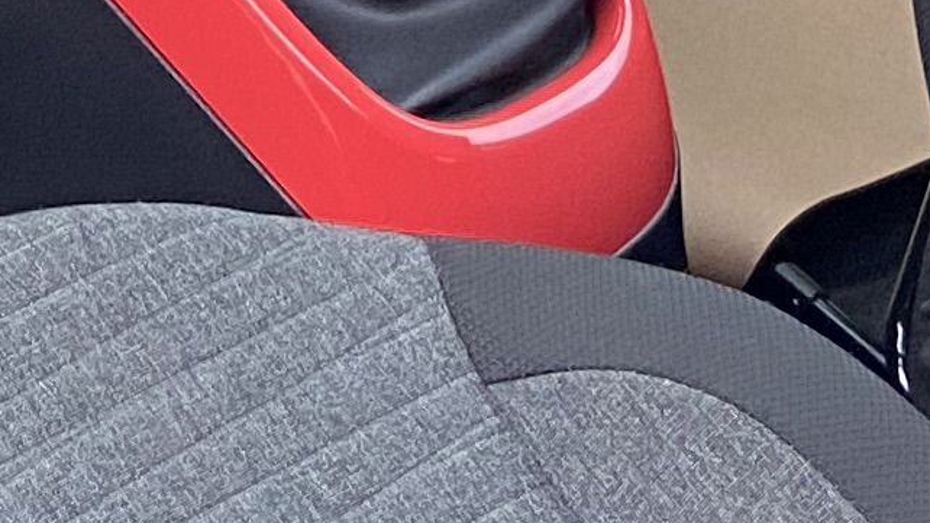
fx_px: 4389
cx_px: -220
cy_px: -771
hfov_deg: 11.8
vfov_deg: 6.5
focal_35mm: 178
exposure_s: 1/72
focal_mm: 4.25
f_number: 1.8
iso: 125
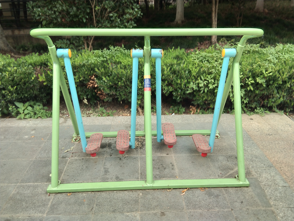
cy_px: 110
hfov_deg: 58.4
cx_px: 147
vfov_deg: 45.4
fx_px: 263
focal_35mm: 31
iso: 50
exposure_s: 1/108
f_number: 2.2
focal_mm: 3.69
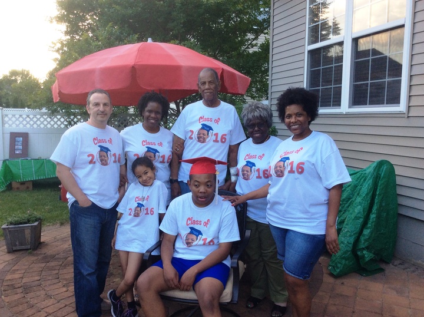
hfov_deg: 56.9
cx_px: 212
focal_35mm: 32
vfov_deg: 44.1
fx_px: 391
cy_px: 158
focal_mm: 3.3
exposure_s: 1/159
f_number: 2.4
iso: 32
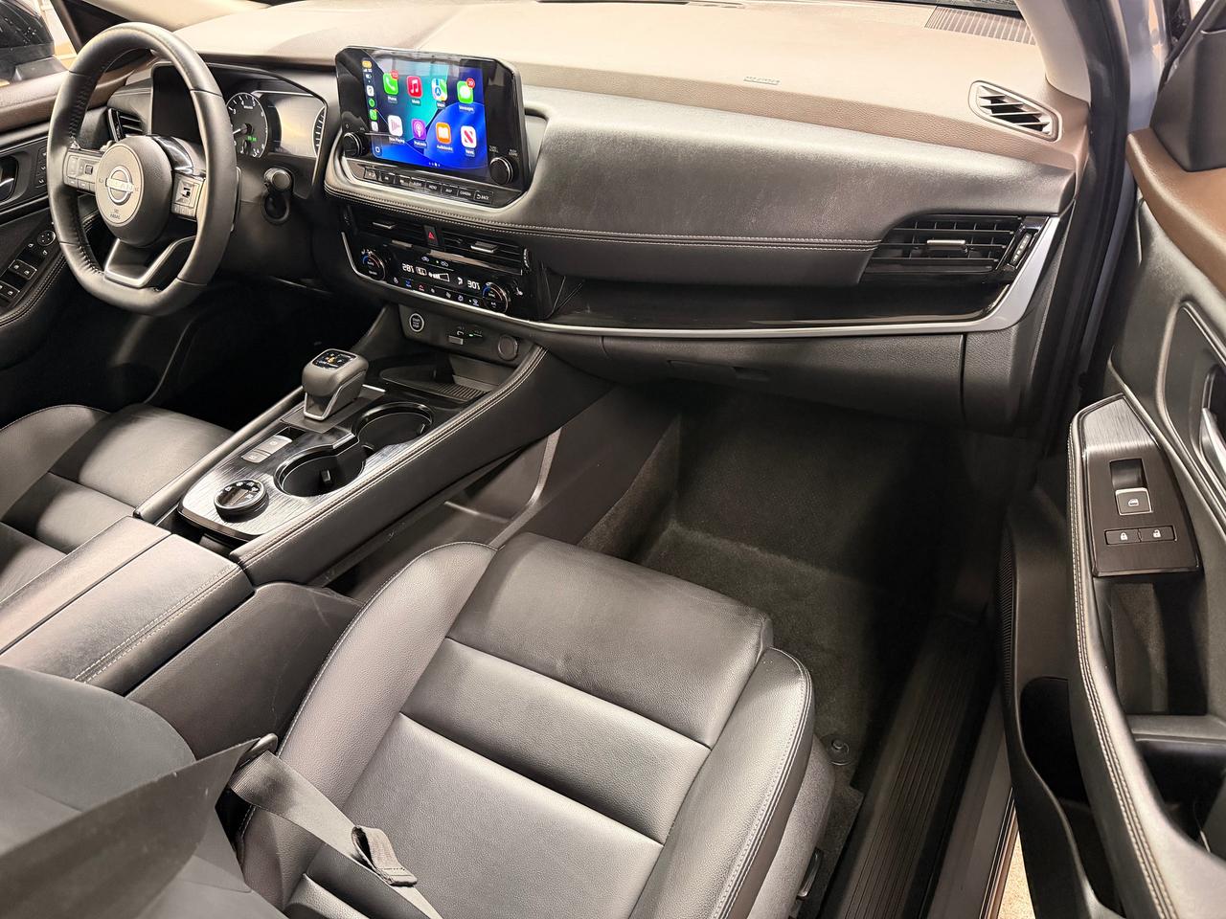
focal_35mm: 24
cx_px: 613
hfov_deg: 71.6
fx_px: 850
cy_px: 460
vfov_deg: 56.8
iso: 1000
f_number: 1.78
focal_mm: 6.76
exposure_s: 1/40
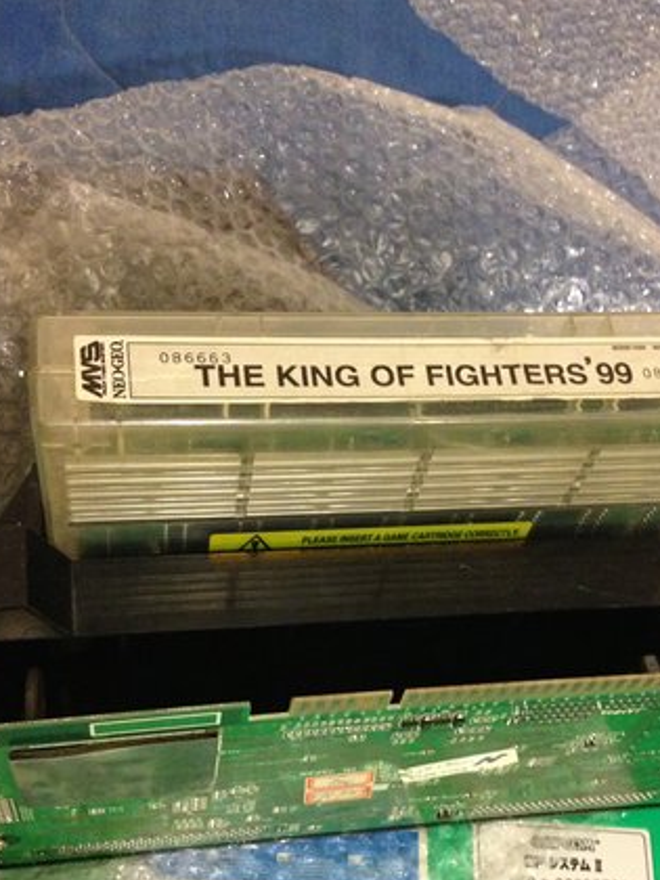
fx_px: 1271
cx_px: 375
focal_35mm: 50
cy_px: 589
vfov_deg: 37.8
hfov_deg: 29.1
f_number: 2.4
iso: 400
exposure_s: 1/20
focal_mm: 4.28
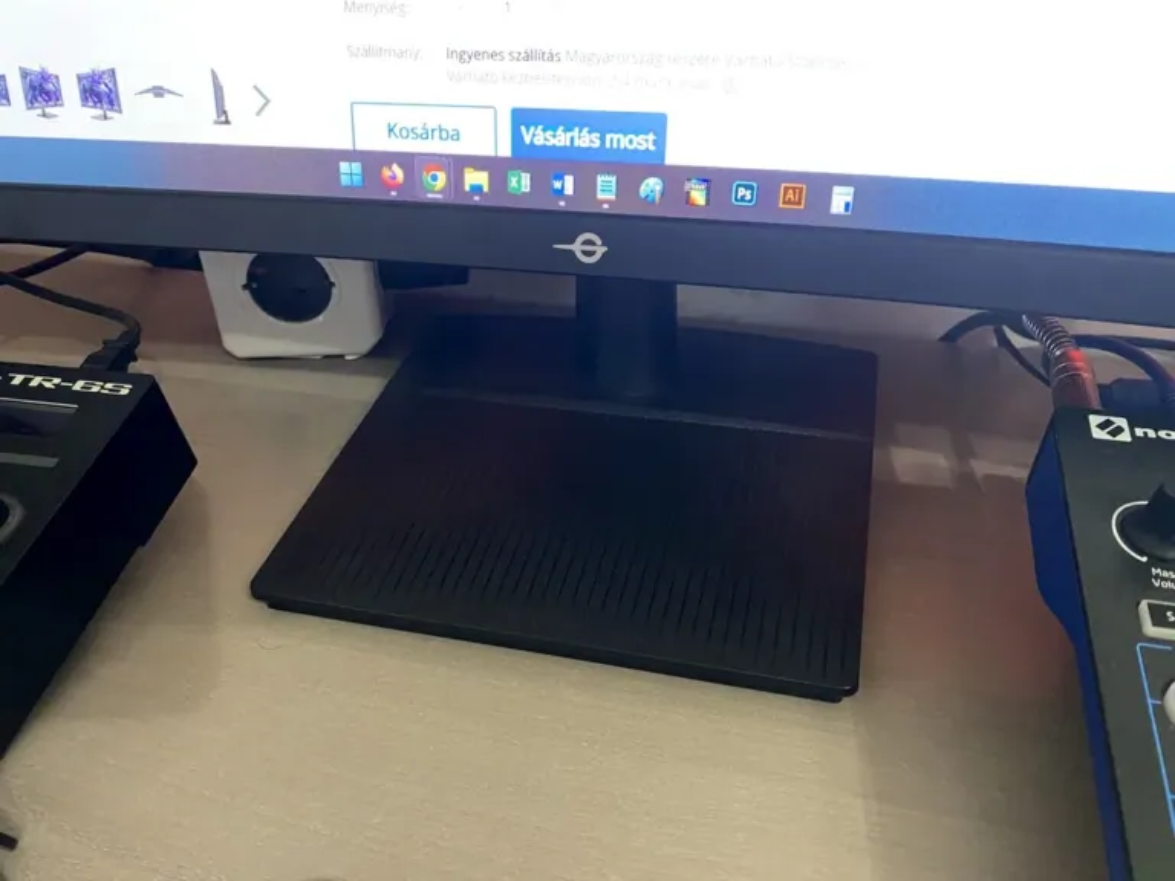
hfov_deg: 67.3
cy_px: 440
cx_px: 588
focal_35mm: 26
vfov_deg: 53.1
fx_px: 883
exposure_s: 1/25
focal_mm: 4.25
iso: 500
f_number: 1.8
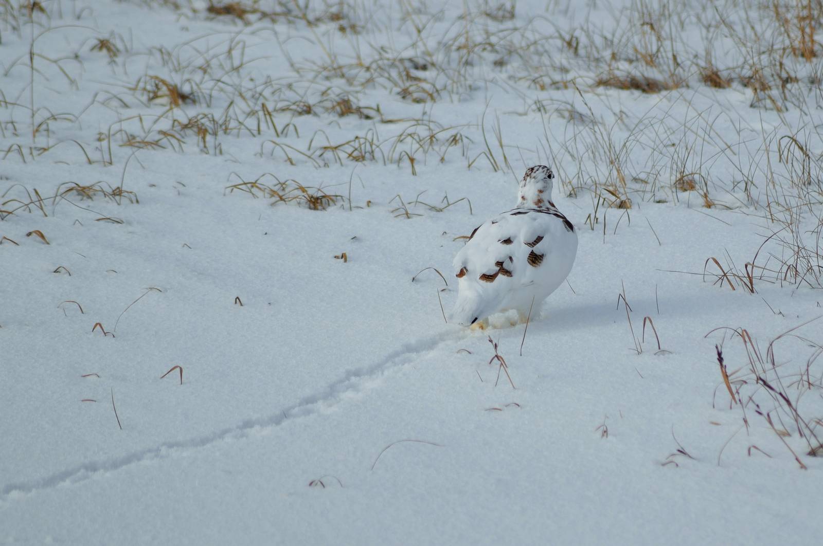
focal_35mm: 450
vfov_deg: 3.0
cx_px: 412
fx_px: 10273
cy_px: 273
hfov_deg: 4.6
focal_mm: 300
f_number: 5.6
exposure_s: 1/2000
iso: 250
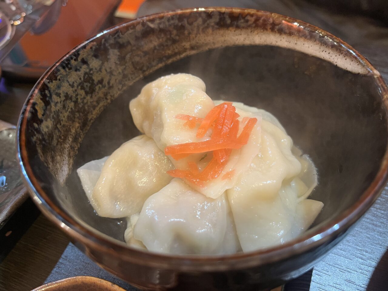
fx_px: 291
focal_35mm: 26
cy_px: 146
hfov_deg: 67.3
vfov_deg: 53.1
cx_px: 194
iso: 160
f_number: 1.6
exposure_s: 1/50
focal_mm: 5.1
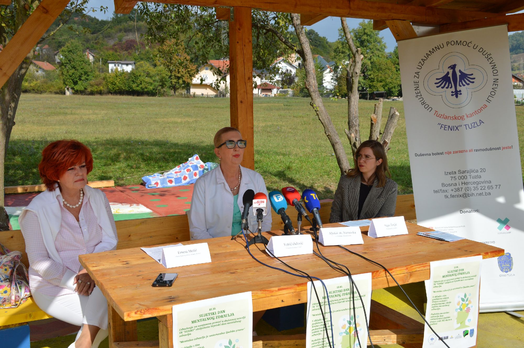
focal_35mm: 39
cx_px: 262
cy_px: 174
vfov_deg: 34.1
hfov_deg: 49.6
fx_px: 567
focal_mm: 26
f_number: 9
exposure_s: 1/320
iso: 100
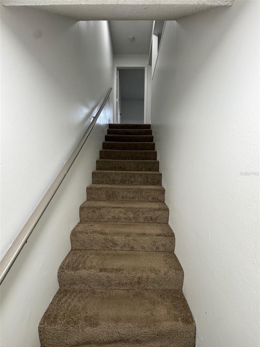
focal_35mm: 14
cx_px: 130
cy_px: 174
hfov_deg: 85.7
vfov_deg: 102.1
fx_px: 140
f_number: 2.2
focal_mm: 2.22
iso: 320
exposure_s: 1/60
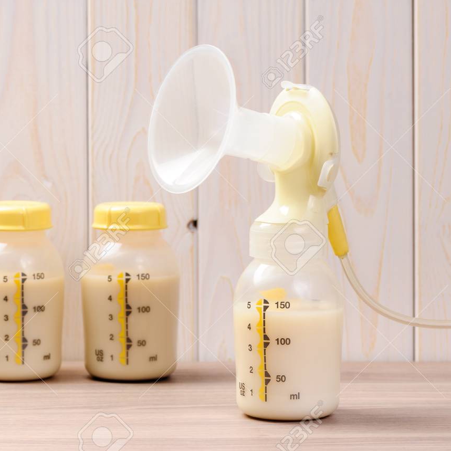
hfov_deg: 12.9
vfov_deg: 12.9
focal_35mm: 135
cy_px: 226
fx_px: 1990
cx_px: 197
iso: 280
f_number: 11
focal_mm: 105
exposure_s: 1/80
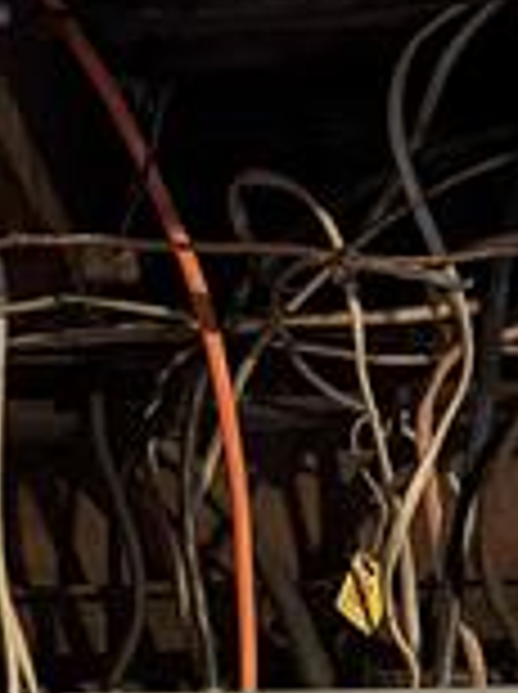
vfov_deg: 15.2
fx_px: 2401
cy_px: 1048
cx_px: 126
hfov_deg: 12.3
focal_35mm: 120
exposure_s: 1/30
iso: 1250
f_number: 1.78
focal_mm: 6.76
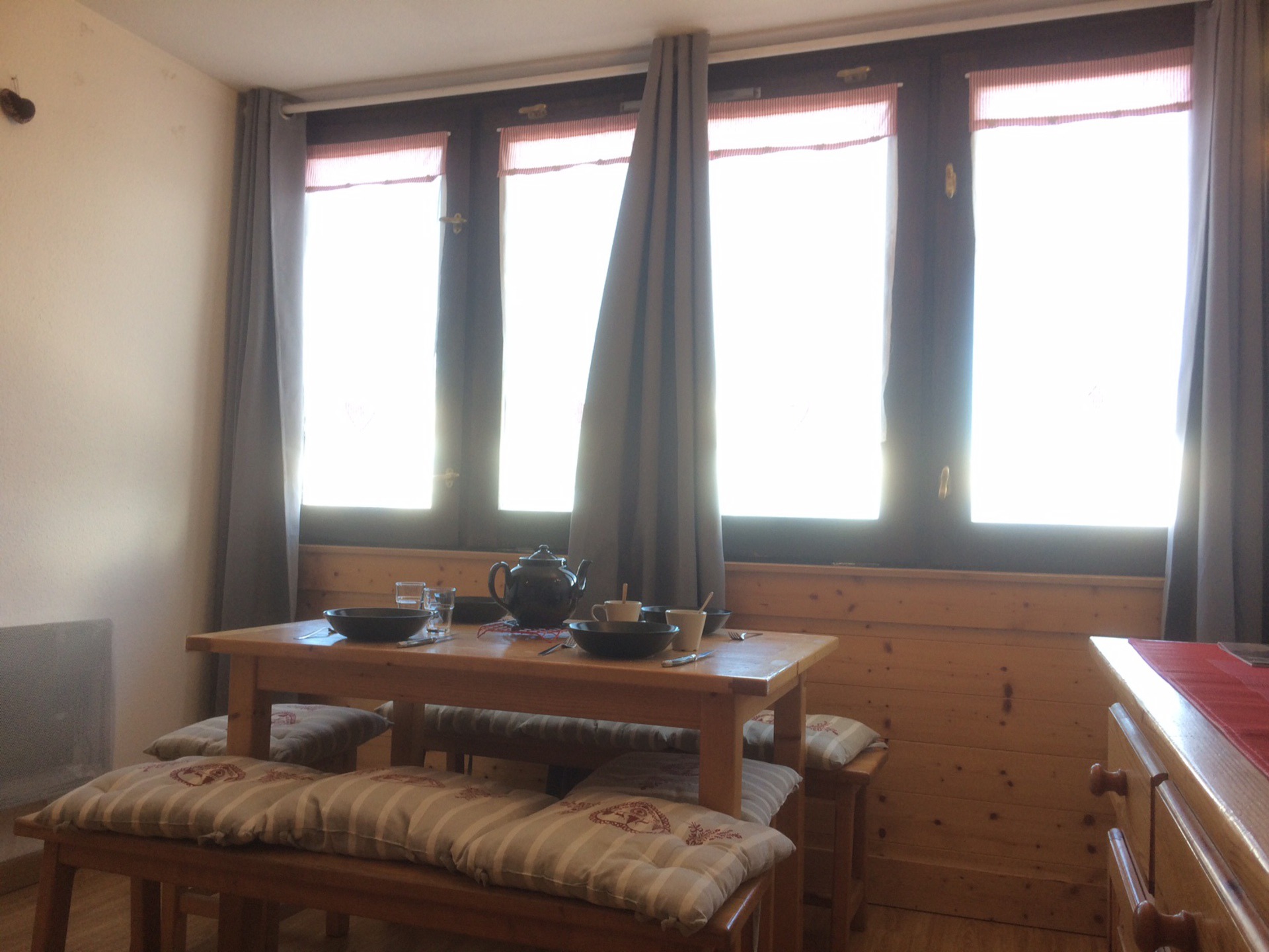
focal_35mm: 29
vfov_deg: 48.2
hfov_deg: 61.7
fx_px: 1063
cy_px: 476
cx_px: 634
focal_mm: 4.15
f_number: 2.2
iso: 50
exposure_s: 1/50
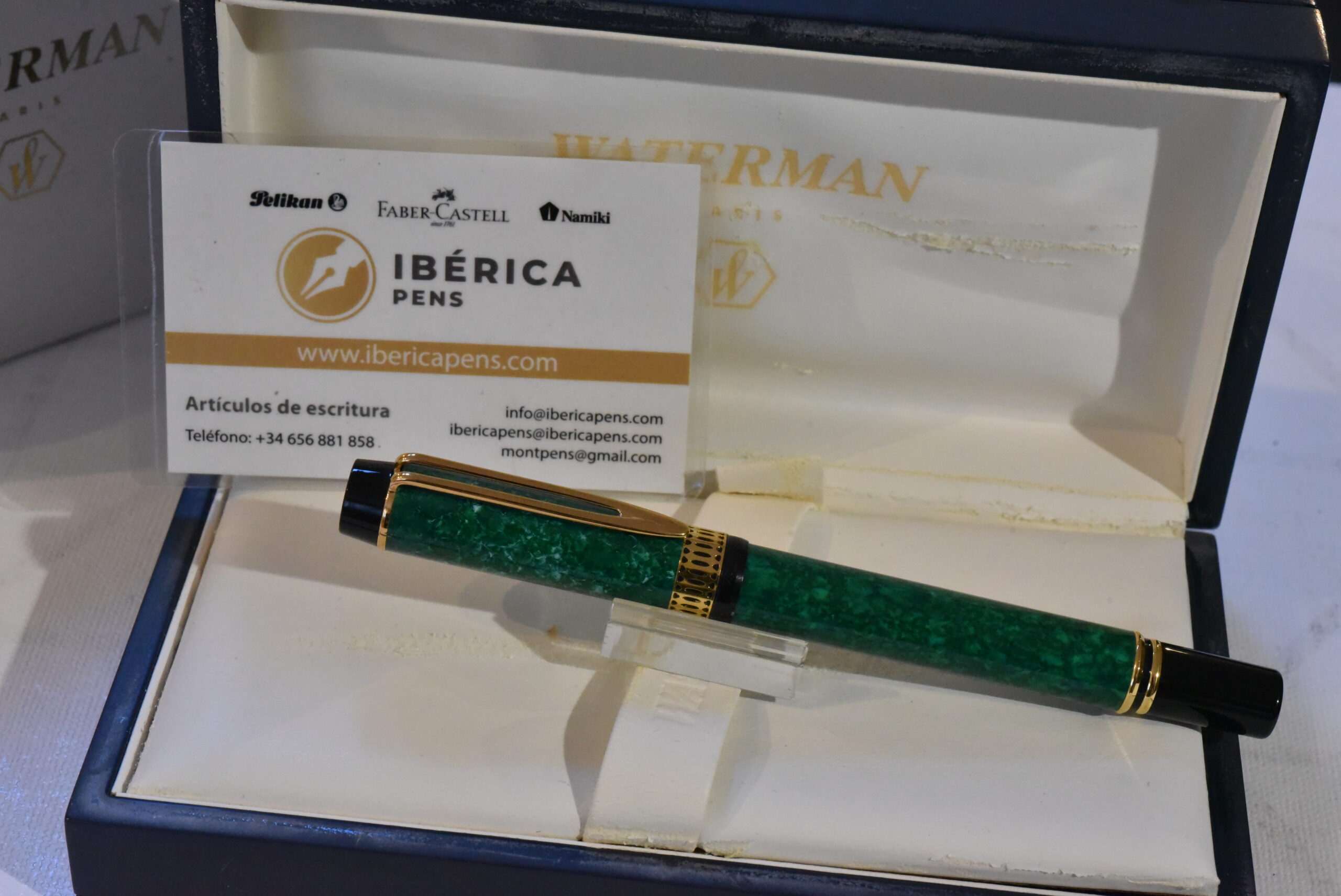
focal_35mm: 60
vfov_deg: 22.6
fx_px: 2236
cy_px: 448
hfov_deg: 33.4
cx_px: 670
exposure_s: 1/80
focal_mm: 60
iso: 12800
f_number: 20
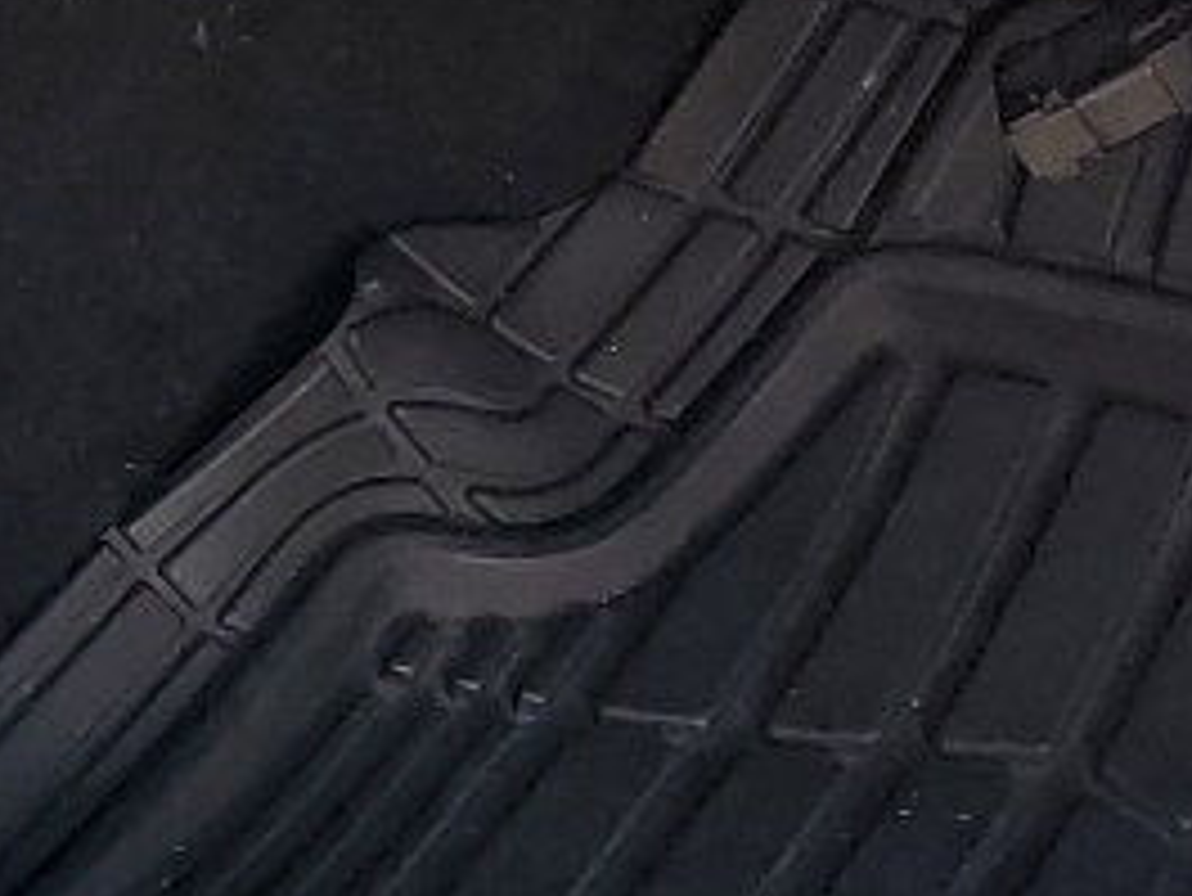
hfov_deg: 11.9
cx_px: -702
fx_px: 5409
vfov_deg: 9.5
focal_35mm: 157
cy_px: 329
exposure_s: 1/175
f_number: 1.5
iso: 50
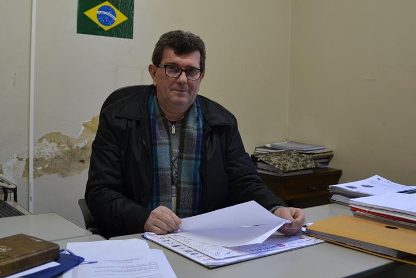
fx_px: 474
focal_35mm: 41
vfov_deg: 32.5
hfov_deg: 47.4
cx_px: 210
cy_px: 103
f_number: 4
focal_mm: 20
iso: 400
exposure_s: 1/60
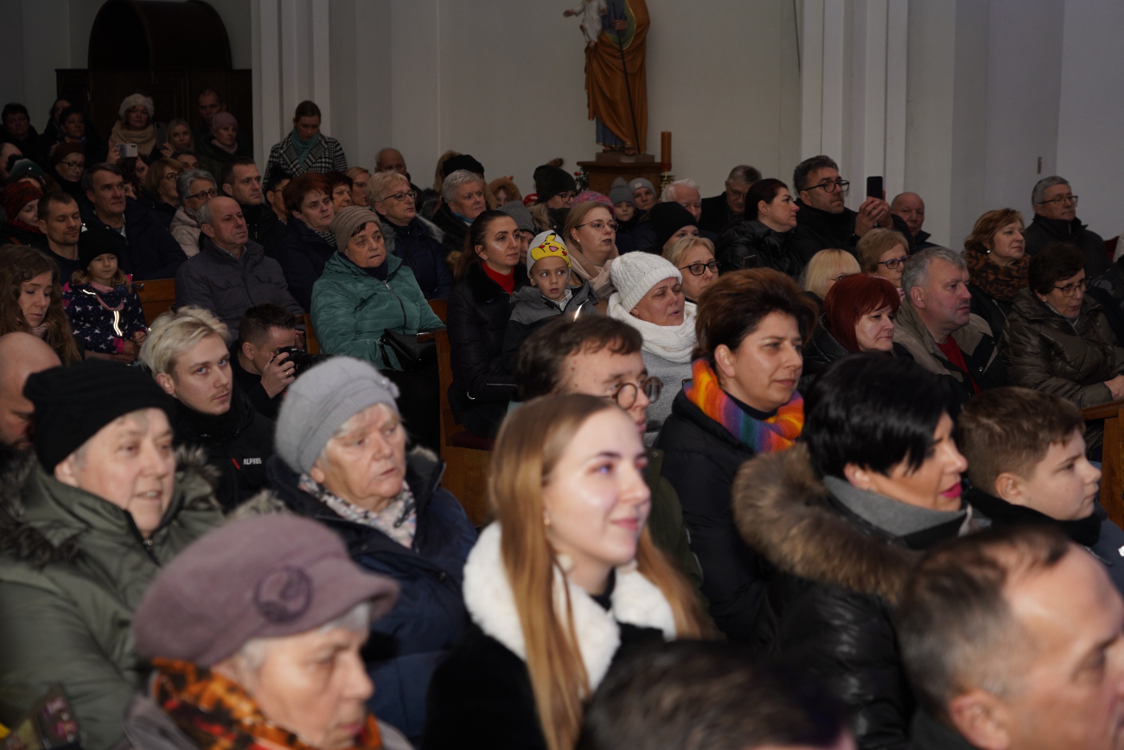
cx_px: 562
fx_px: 1873
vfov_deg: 22.6
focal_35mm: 60
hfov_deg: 33.4
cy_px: 375
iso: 1000
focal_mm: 60
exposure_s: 1/100
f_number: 5
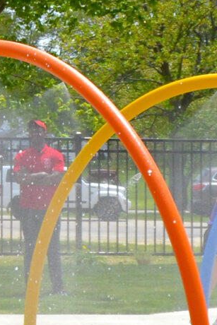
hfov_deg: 6.2
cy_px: 52
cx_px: -231
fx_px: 1960
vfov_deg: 9.5
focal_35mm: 217
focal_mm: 26
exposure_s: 1/1600
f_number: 6.3
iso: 400
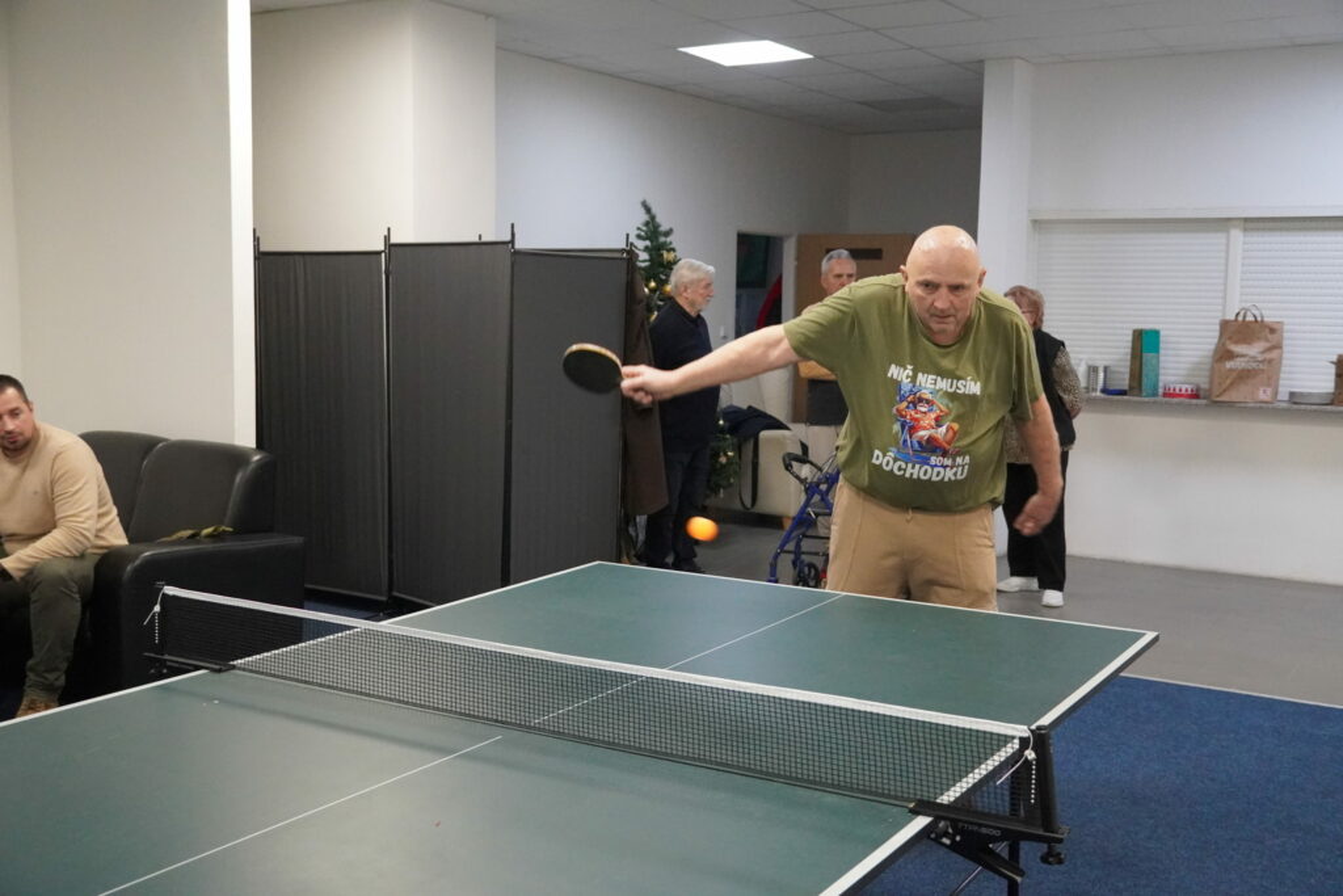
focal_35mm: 39
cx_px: 672
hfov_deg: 49.5
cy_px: 448
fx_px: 1455
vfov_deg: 34.2
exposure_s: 1/100
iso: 6400
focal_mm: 26
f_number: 4
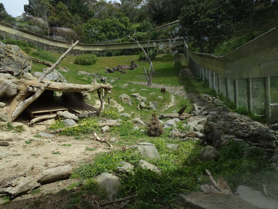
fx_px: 193
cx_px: 139
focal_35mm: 24
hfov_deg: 71.6
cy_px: 104
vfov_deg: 56.8
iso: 80
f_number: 4.5
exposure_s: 1/500
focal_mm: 4.1
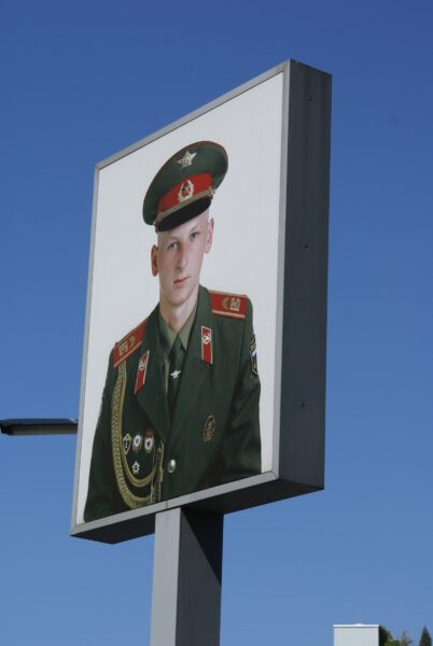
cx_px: 216
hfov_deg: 13.1
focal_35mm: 105
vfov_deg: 19.4
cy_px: 323
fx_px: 1888
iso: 100
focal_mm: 70
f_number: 10
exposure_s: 1/250
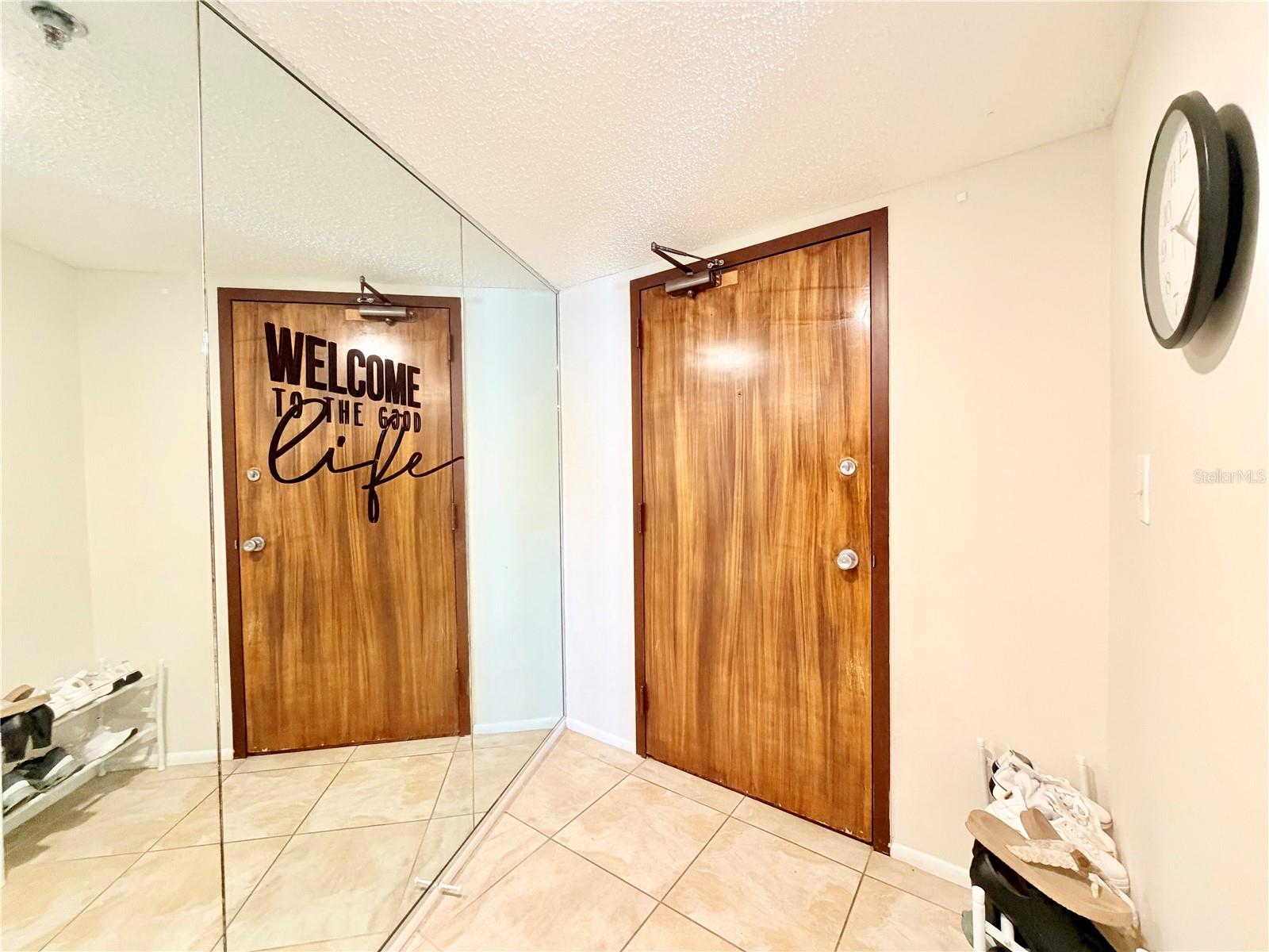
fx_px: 513
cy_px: 476
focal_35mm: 14
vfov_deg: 85.7
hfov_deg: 102.1
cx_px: 634
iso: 400
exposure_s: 1/60
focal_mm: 2.22
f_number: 2.2
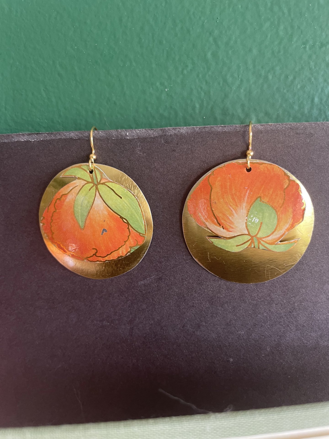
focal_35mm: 26
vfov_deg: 67.3
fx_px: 329
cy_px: 220
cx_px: 164
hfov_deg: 53.1
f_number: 1.6
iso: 160
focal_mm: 4.2
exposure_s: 1/60
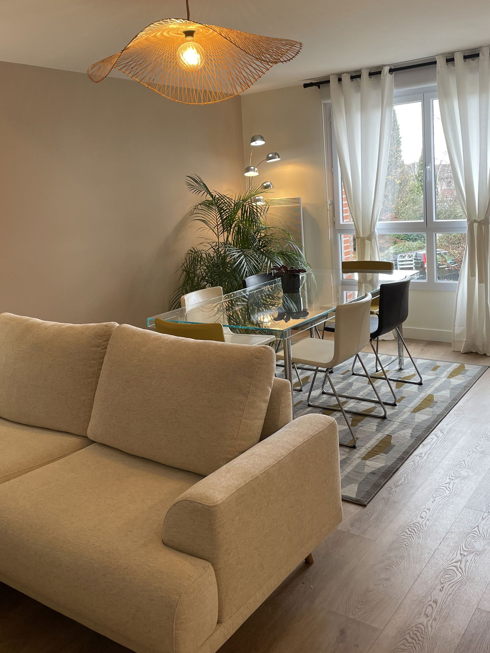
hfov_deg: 42.9
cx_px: 213
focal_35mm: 33
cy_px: 269
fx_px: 623
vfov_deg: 55.0
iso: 100
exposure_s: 1/100
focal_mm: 4.2
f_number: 1.6
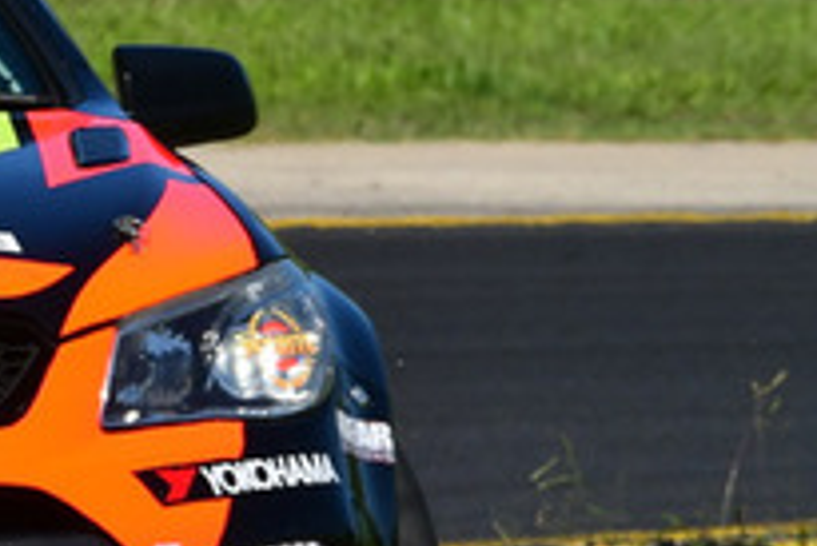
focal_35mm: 1872
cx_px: -678
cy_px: 36
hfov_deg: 1.1
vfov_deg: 0.7
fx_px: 42513
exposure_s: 1/640
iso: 320
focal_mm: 320
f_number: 11
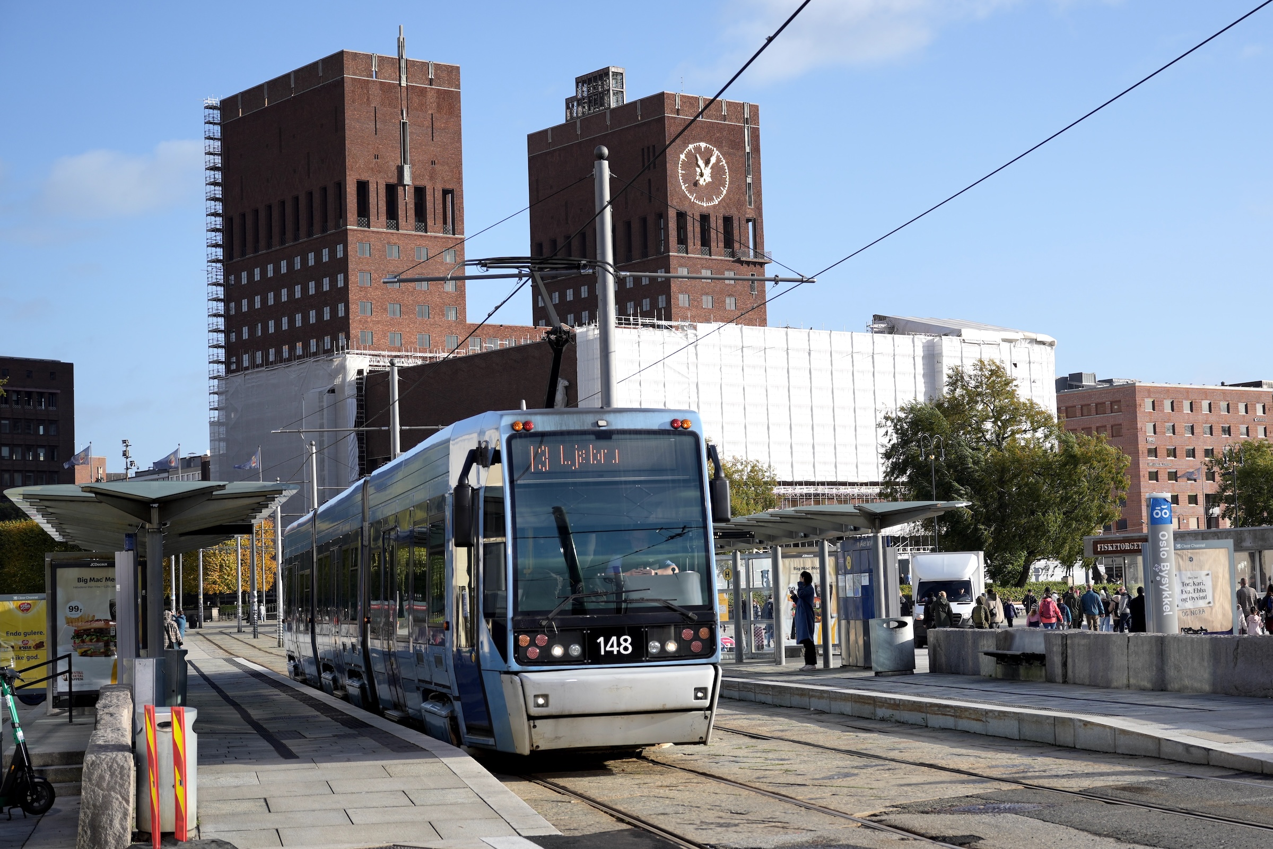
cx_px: 636
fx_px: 1768
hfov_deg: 39.6
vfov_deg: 27.0
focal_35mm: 50
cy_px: 424
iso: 100
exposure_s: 1/1000
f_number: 4
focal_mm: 50
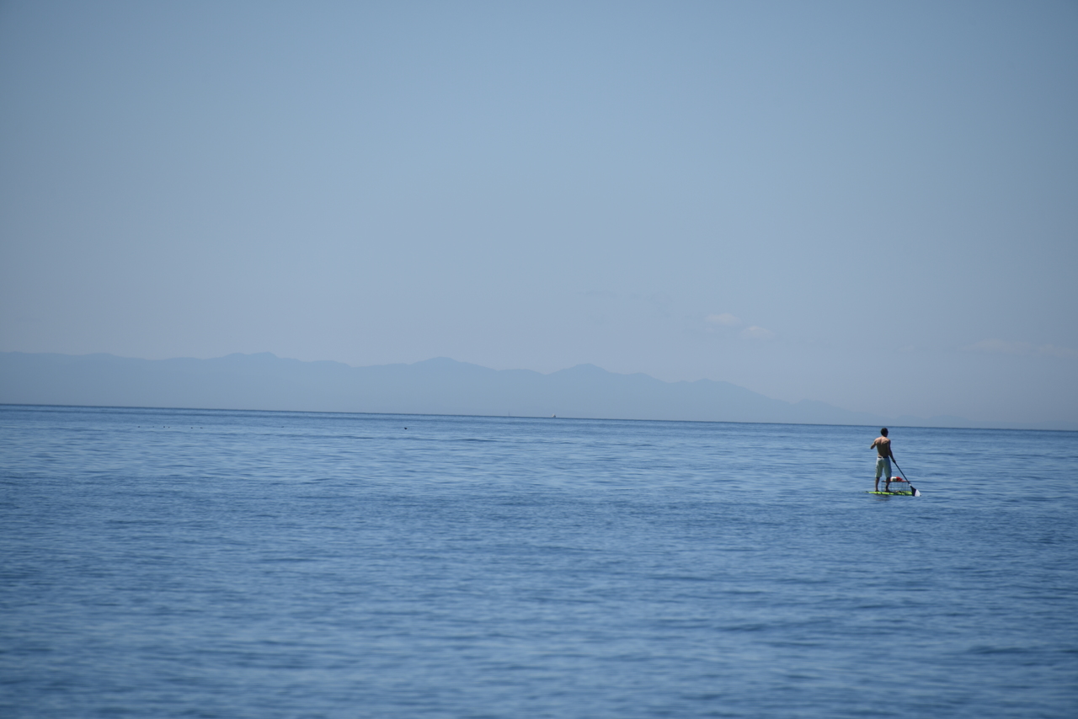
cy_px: 360
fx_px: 8985
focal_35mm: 300
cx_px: 539
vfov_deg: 4.6
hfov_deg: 6.9
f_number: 7.1
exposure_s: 1/640
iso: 100
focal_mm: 300
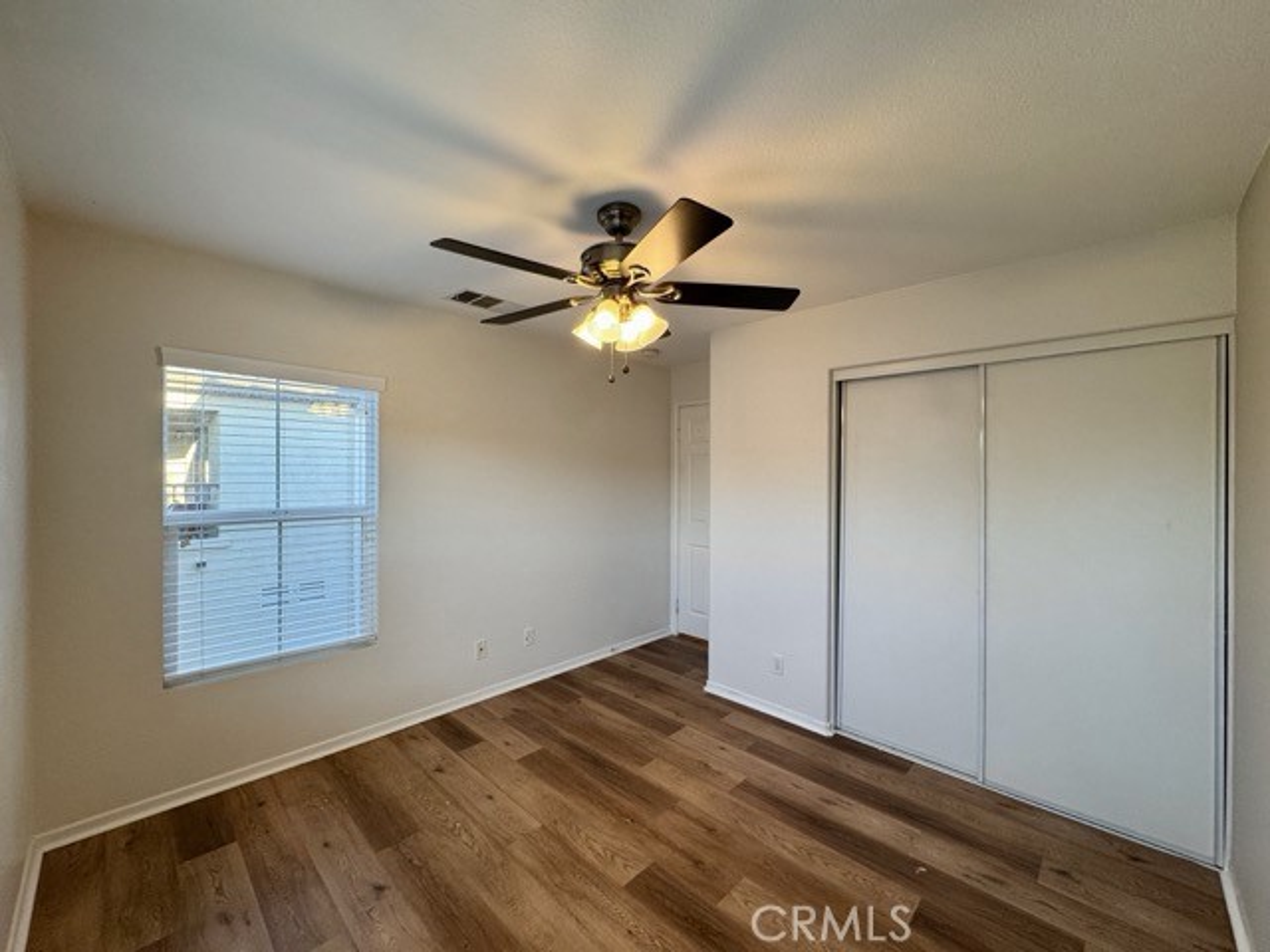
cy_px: 476
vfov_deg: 85.7
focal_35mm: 14
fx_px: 514
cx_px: 635
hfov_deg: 102.1
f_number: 2.2
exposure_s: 1/120
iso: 160
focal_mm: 2.22
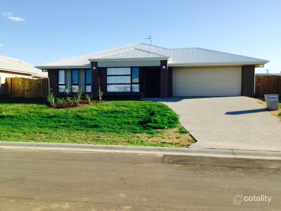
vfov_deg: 42.9
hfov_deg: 55.4
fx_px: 268
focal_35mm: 33
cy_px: 106
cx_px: 140
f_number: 2.4
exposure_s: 1/1022
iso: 50
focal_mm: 4.12
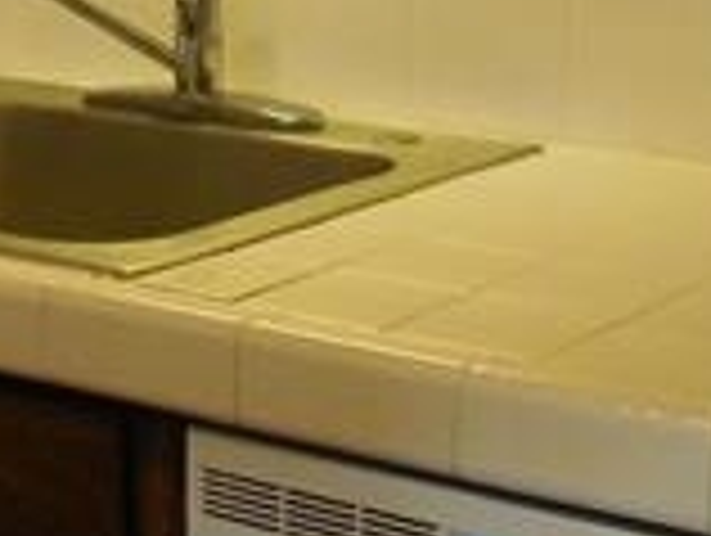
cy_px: 459
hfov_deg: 19.3
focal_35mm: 101
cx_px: 198
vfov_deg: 14.6
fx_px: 2078
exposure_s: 1/30
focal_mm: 4.5
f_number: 3.3
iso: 320
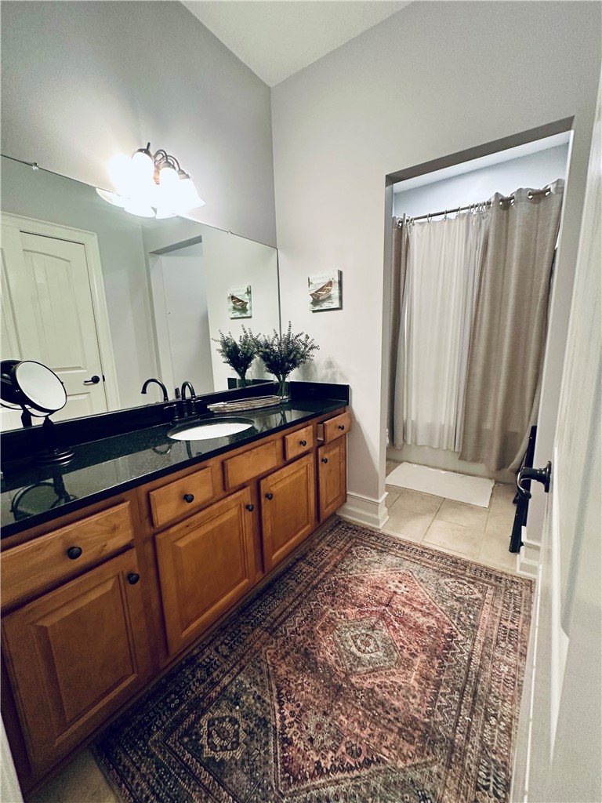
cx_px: 301
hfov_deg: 85.7
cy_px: 402
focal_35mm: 14
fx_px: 325
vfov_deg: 102.1
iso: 250
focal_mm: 2.22
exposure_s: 1/60
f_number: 2.2
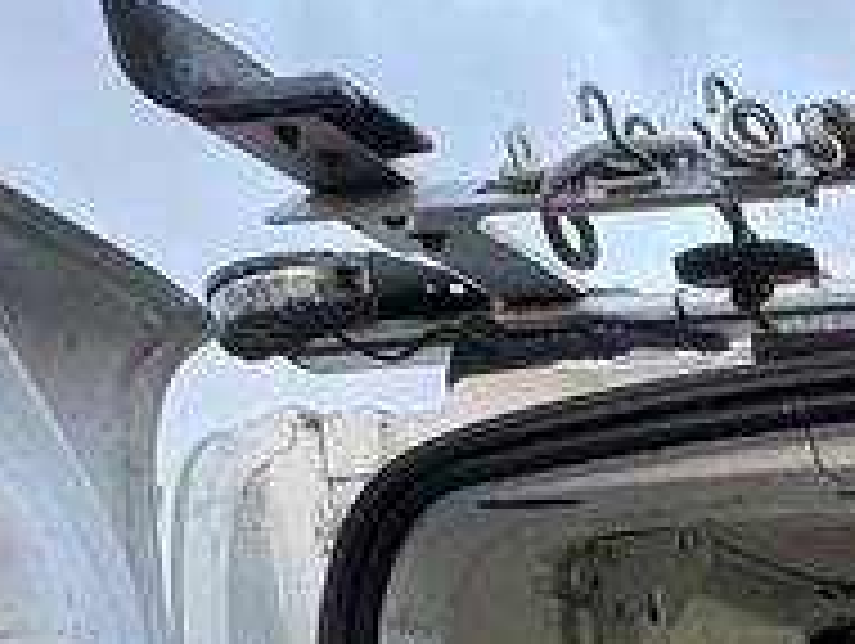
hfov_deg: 21.9
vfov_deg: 16.8
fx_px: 1632
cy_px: 1279
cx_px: 1426
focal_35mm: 66
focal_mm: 2.22
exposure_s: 1/99
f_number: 2.2
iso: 200
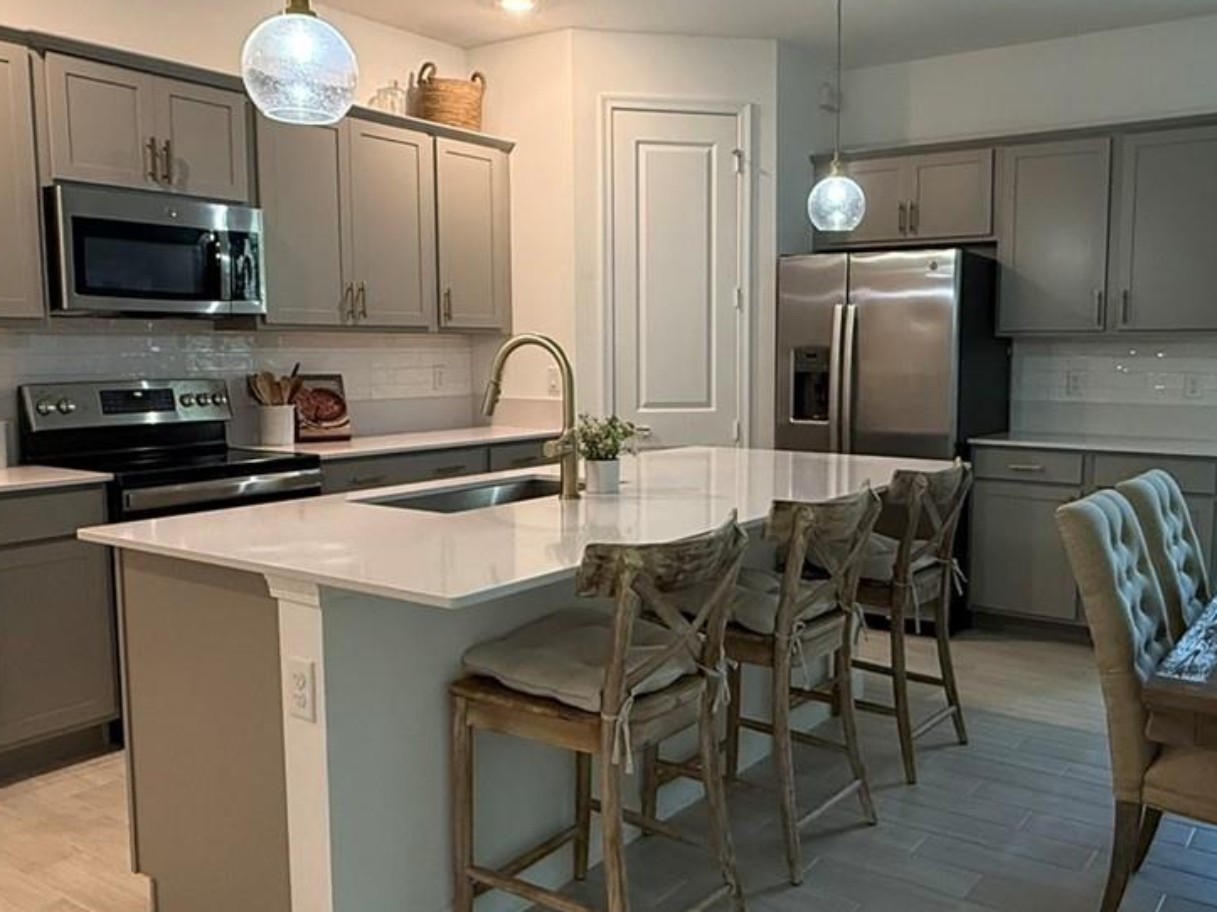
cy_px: 454
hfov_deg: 58.0
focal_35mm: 31
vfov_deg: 45.4
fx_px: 1090
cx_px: 709
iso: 500
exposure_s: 1/120
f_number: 2.2
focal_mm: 2.22
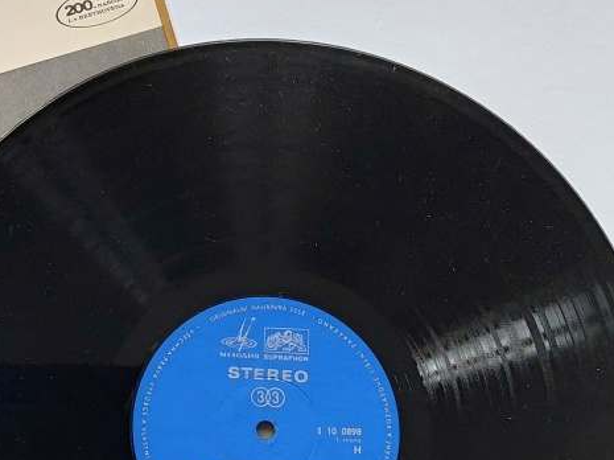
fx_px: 1099
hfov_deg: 29.5
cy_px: 308
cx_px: 25
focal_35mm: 62
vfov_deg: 23.5
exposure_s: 1/60
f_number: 1.8
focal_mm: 5.23
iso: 125
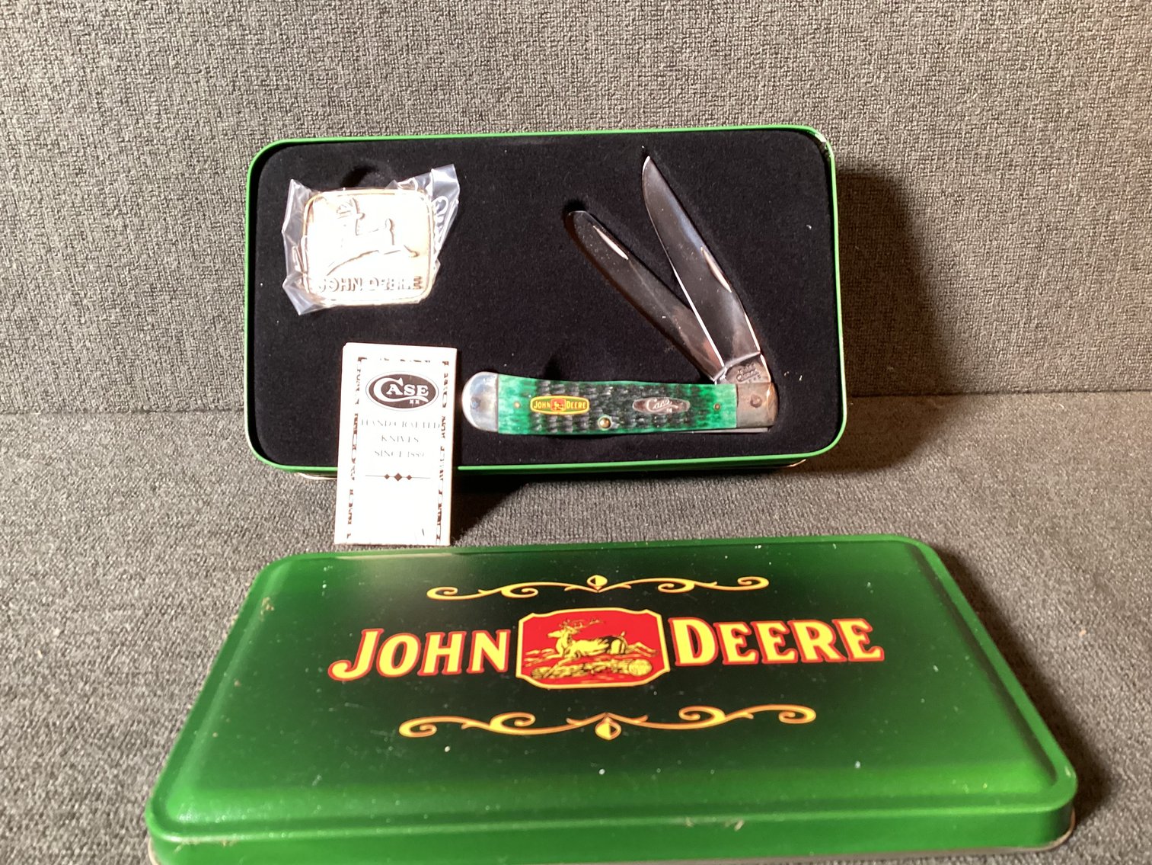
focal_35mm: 31
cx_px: 576
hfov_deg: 58.3
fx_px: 1032
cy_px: 432
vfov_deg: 45.4
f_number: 2.4
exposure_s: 1/25
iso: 320
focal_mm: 3.3
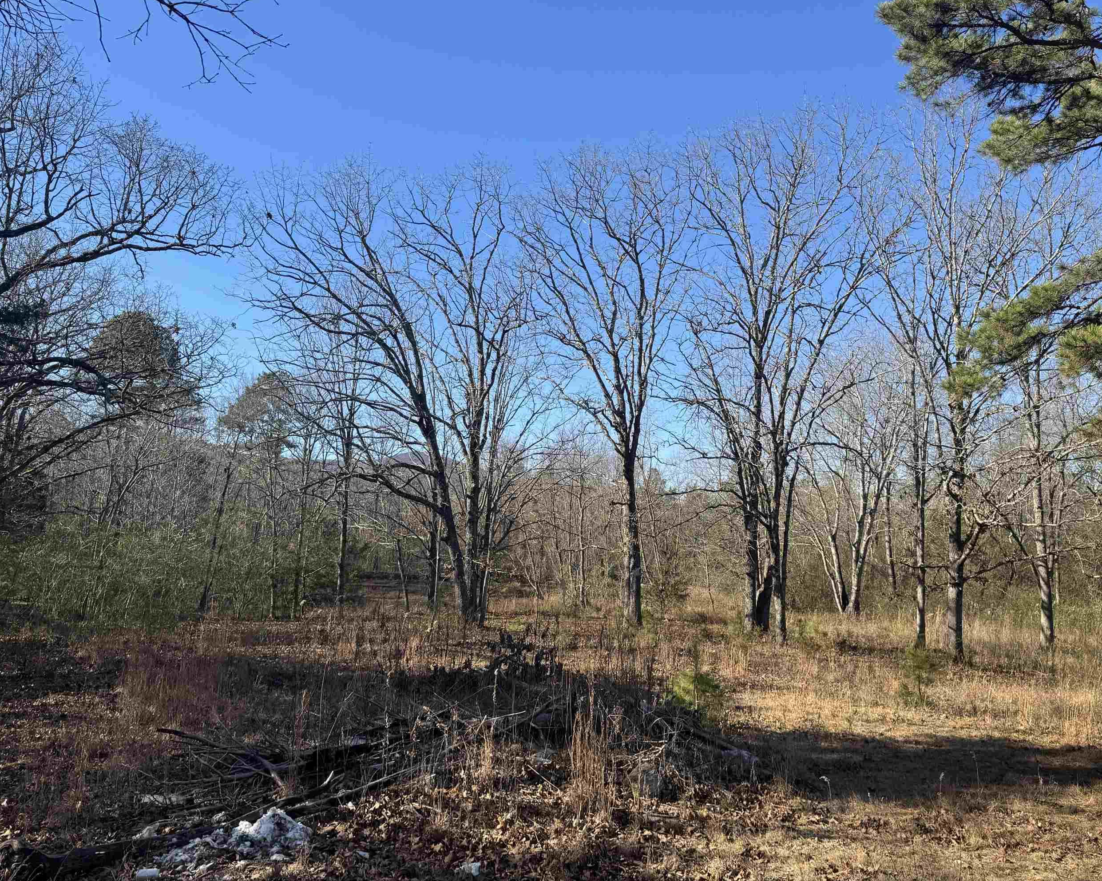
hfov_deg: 60.4
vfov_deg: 50.0
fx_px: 946
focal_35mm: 29
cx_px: 579
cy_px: 443
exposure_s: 1/2252
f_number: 1.78
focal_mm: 6.76
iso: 80
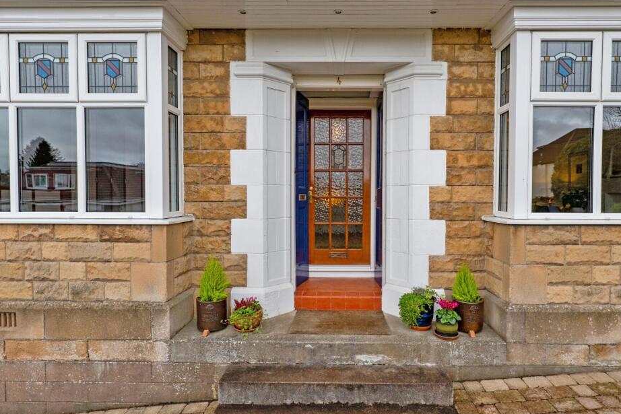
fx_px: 345
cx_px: 334
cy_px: 207
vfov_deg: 62.0
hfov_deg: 83.8
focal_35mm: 20
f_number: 5.6
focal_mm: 18
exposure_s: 1/640
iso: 640
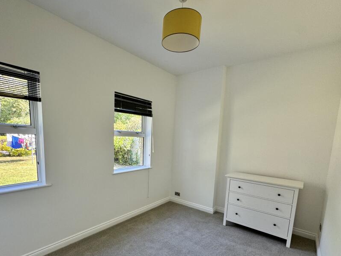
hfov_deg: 87.4
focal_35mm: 18
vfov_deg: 70.2
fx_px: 177
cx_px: 150
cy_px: 163
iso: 125
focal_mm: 2.22
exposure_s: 1/99
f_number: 2.2
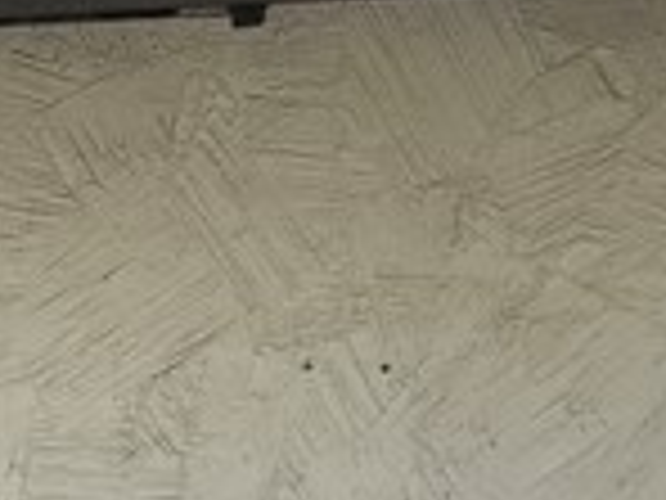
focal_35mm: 180
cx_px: -796
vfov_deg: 7.8
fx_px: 3463
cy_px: 1081
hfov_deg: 9.9
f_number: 1.6
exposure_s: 1/1517
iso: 50
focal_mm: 5.96
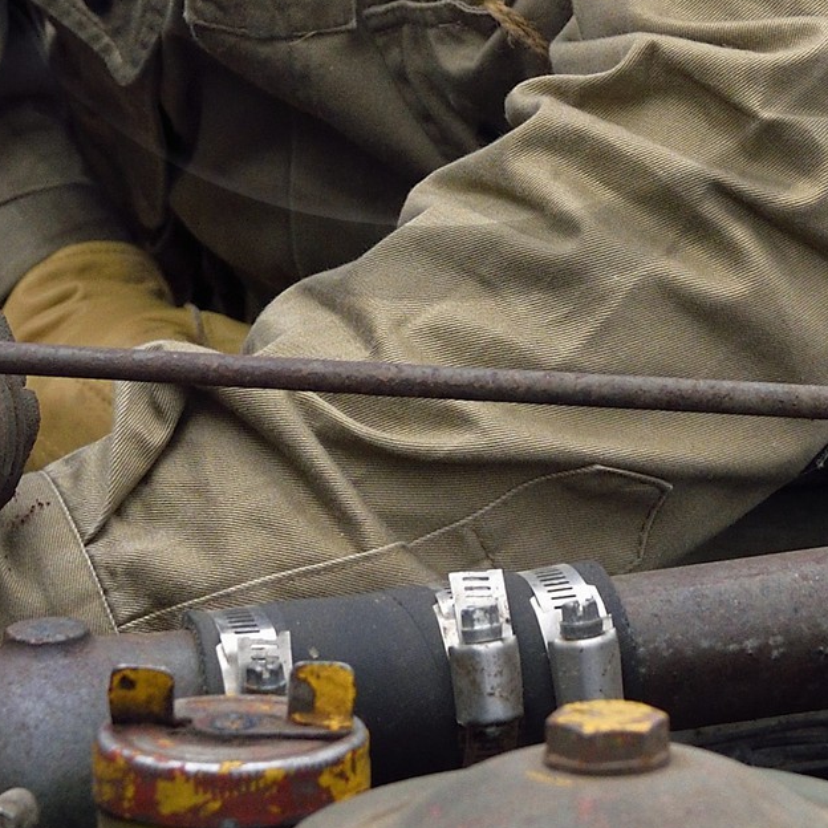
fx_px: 4601
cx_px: 430
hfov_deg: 10.3
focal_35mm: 170
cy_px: -322
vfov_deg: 10.0
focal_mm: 52
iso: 1600
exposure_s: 1/100
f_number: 8
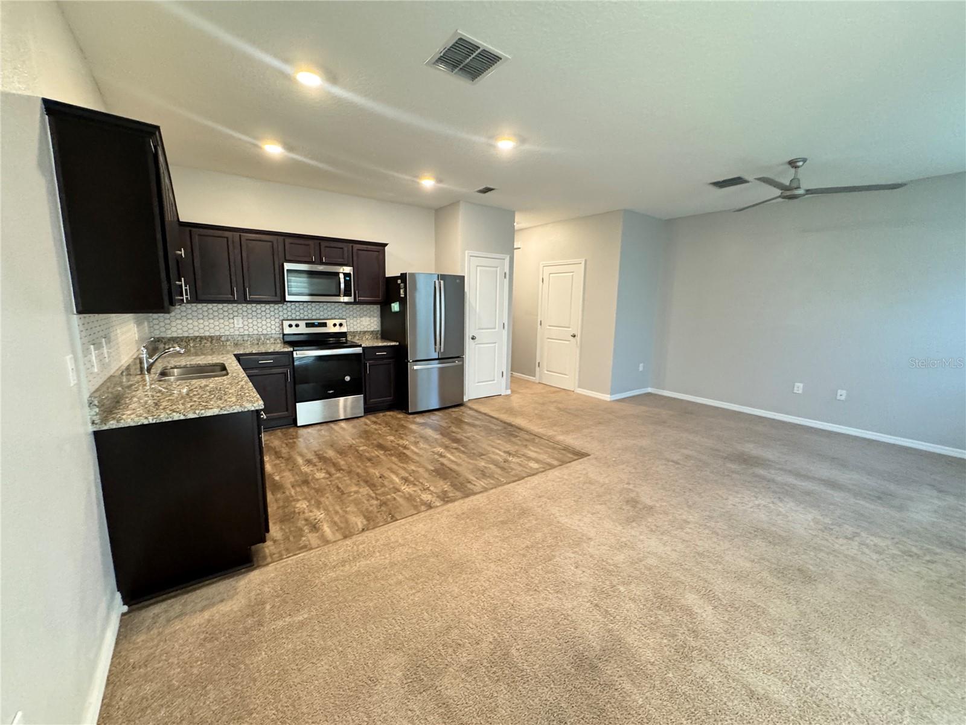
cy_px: 362
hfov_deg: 102.1
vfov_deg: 85.7
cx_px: 483
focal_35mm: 14
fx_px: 391
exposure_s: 1/60
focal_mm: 2.22
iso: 500
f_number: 2.2
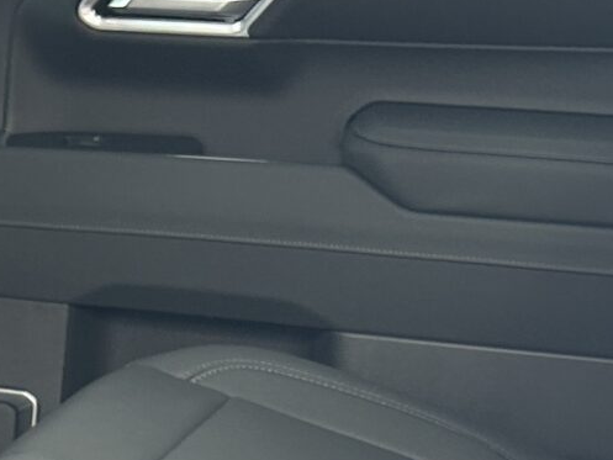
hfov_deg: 13.5
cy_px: 774
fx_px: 2374
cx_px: -411
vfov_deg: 10.5
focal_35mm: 134
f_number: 1.5
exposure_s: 1/157
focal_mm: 5.7
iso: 64
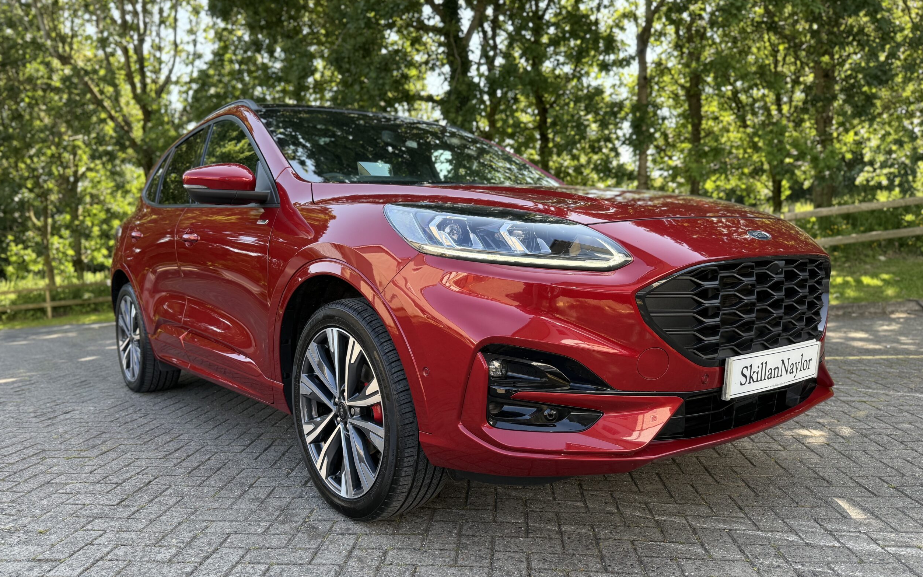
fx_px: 654
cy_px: 310
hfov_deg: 70.4
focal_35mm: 26
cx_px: 452
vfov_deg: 47.6
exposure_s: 1/440
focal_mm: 6.76
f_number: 1.78
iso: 100
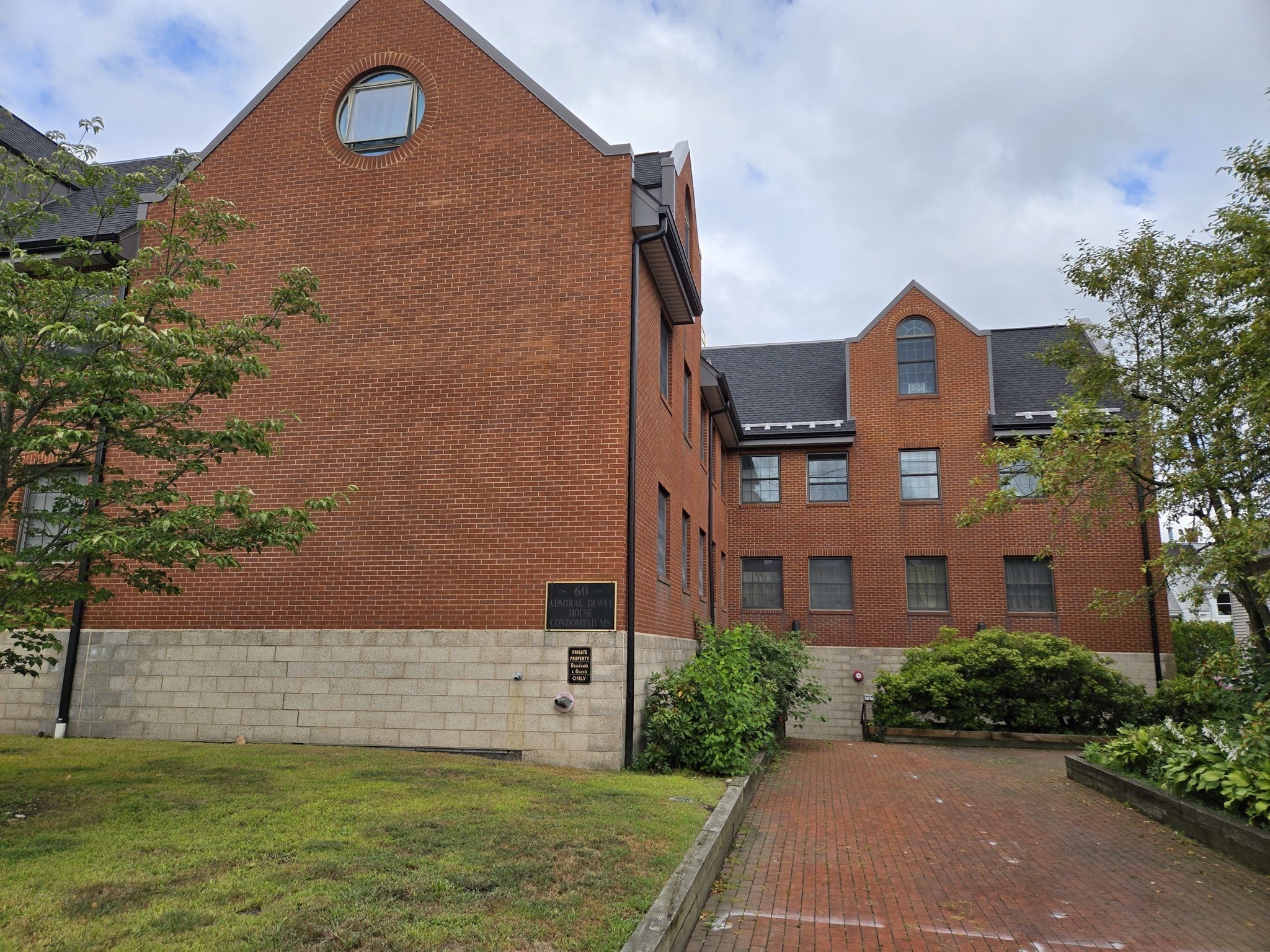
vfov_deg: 58.9
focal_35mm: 23
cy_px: 476
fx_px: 844
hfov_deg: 73.9
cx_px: 635
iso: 25
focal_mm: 5.4
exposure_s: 1/1429
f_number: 1.8
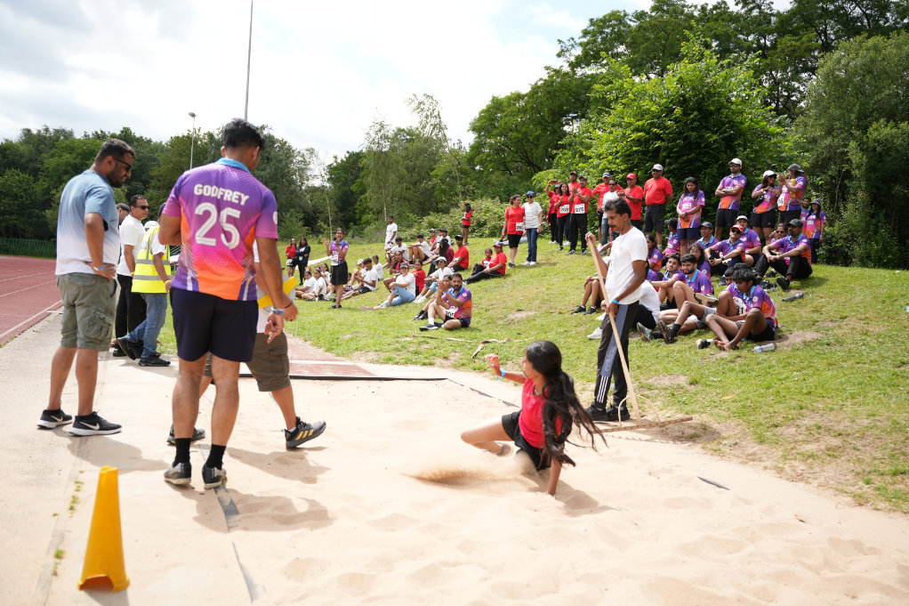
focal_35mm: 31
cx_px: 454
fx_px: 793
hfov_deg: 59.7
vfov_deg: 41.8
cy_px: 303
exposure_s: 1/2000
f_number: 2.8
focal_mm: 31.4
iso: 250
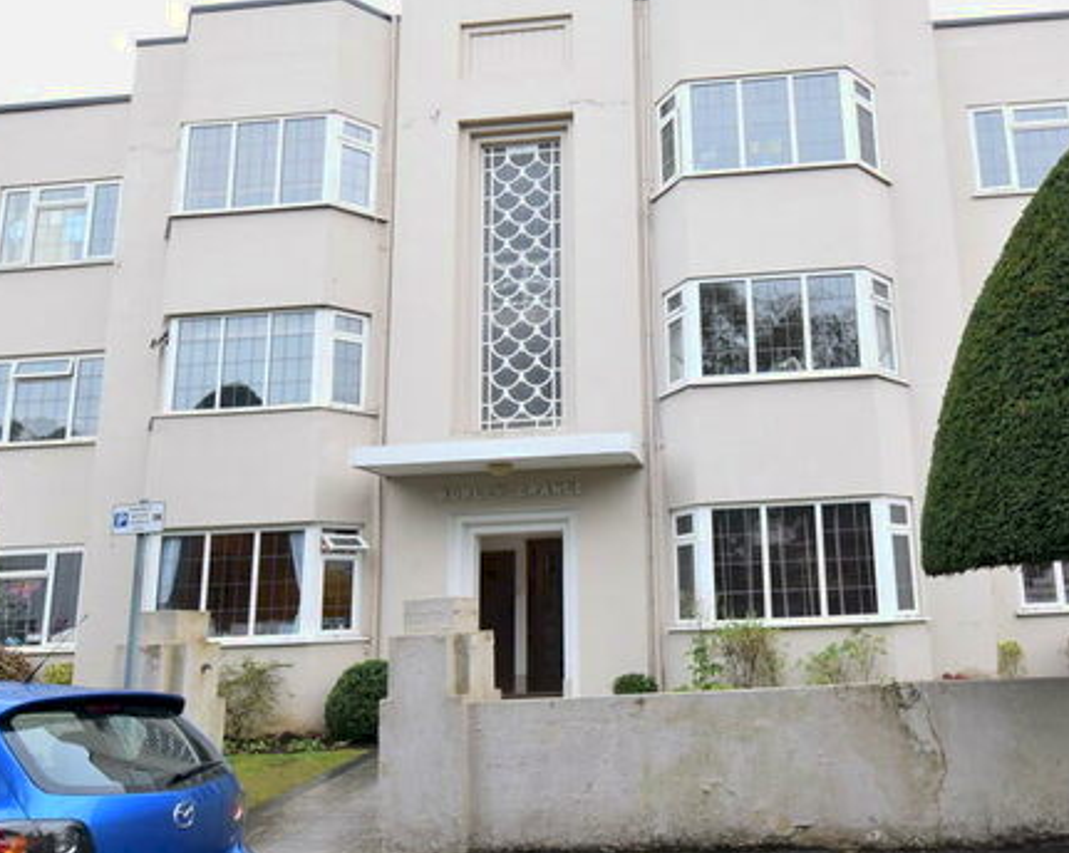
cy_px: 400
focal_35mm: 30
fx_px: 941
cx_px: 714
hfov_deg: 57.9
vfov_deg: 48.8
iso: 800
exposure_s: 1/160
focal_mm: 13
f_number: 6.3
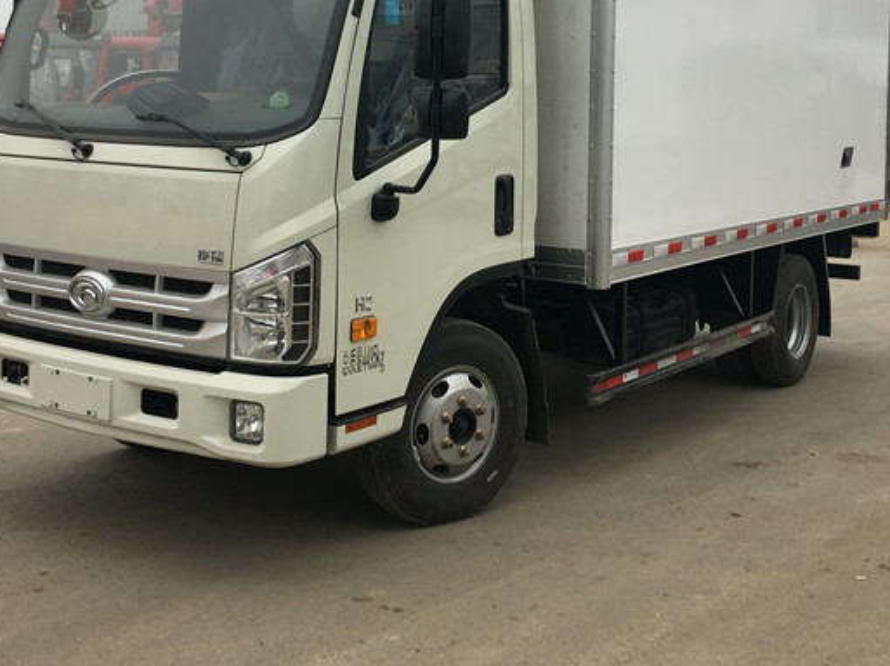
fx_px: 1259
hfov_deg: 38.9
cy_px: 174
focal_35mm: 49
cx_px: 448
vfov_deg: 29.2
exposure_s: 1/100
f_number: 2.2
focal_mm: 4.15
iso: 25
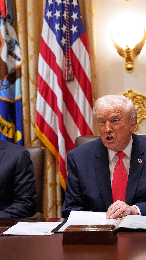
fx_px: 592
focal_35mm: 86
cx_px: 141
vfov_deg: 24.7
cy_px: 122
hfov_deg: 13.9
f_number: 2.8
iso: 3200
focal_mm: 50
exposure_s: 1/500
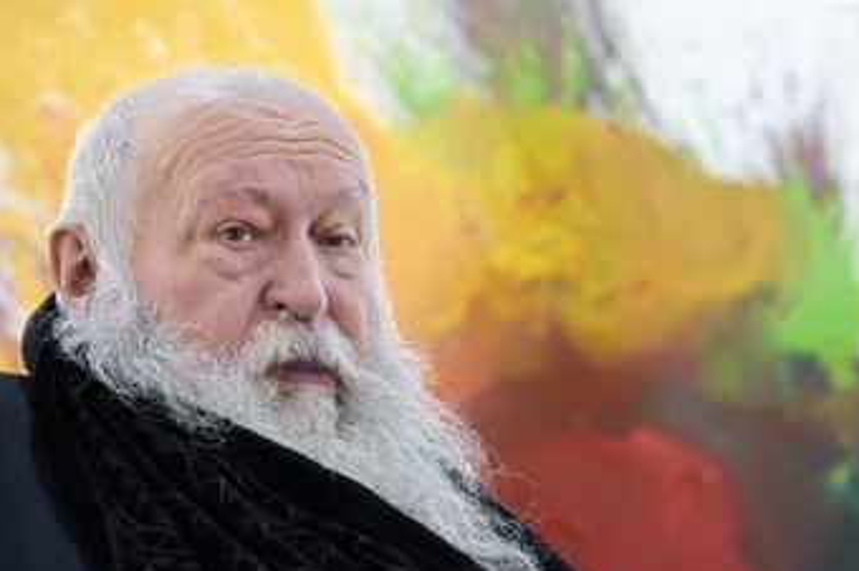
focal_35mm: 68
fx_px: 1621
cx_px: 445
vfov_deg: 19.9
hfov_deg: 29.7
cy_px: 351
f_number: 4.5
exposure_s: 1/160
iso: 3200
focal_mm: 55
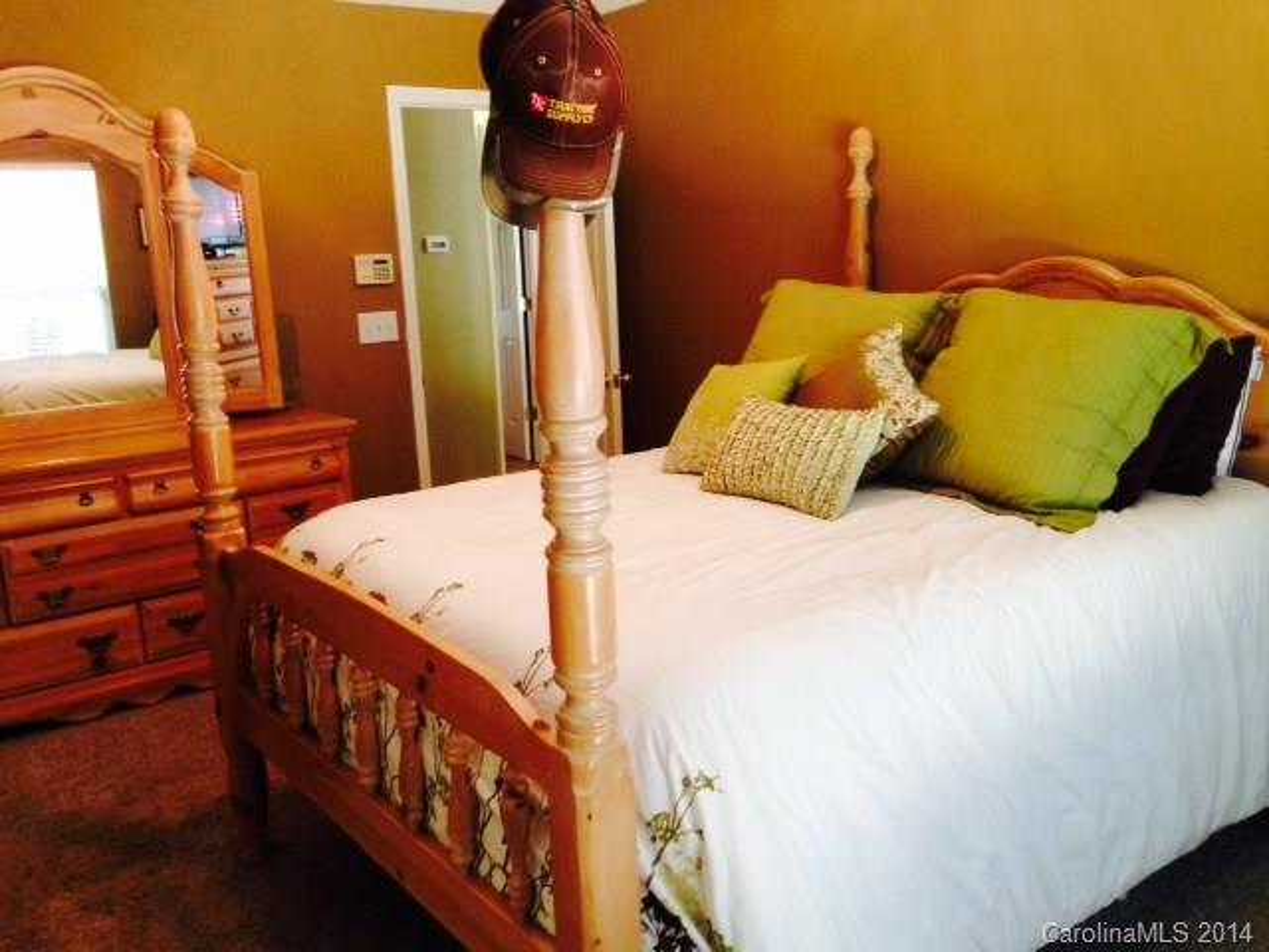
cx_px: 634
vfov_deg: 42.9
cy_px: 476
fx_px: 1210
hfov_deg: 55.4
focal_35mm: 33
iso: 100
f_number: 2.4
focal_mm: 4.12
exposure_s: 1/20
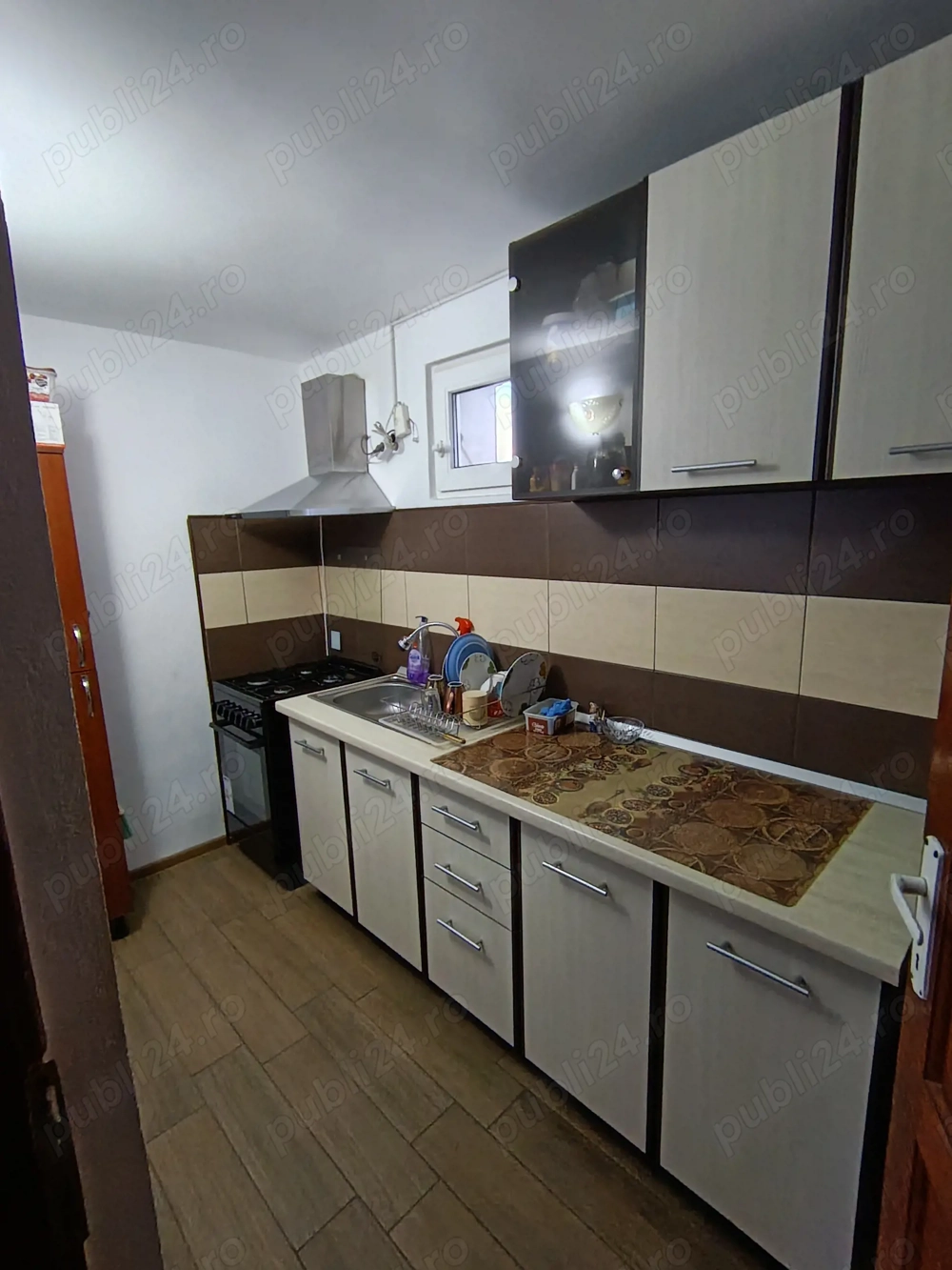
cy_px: 635
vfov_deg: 91.0
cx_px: 476
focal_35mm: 17
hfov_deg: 74.7
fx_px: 623
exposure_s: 1/33.3
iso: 827
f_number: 2.2
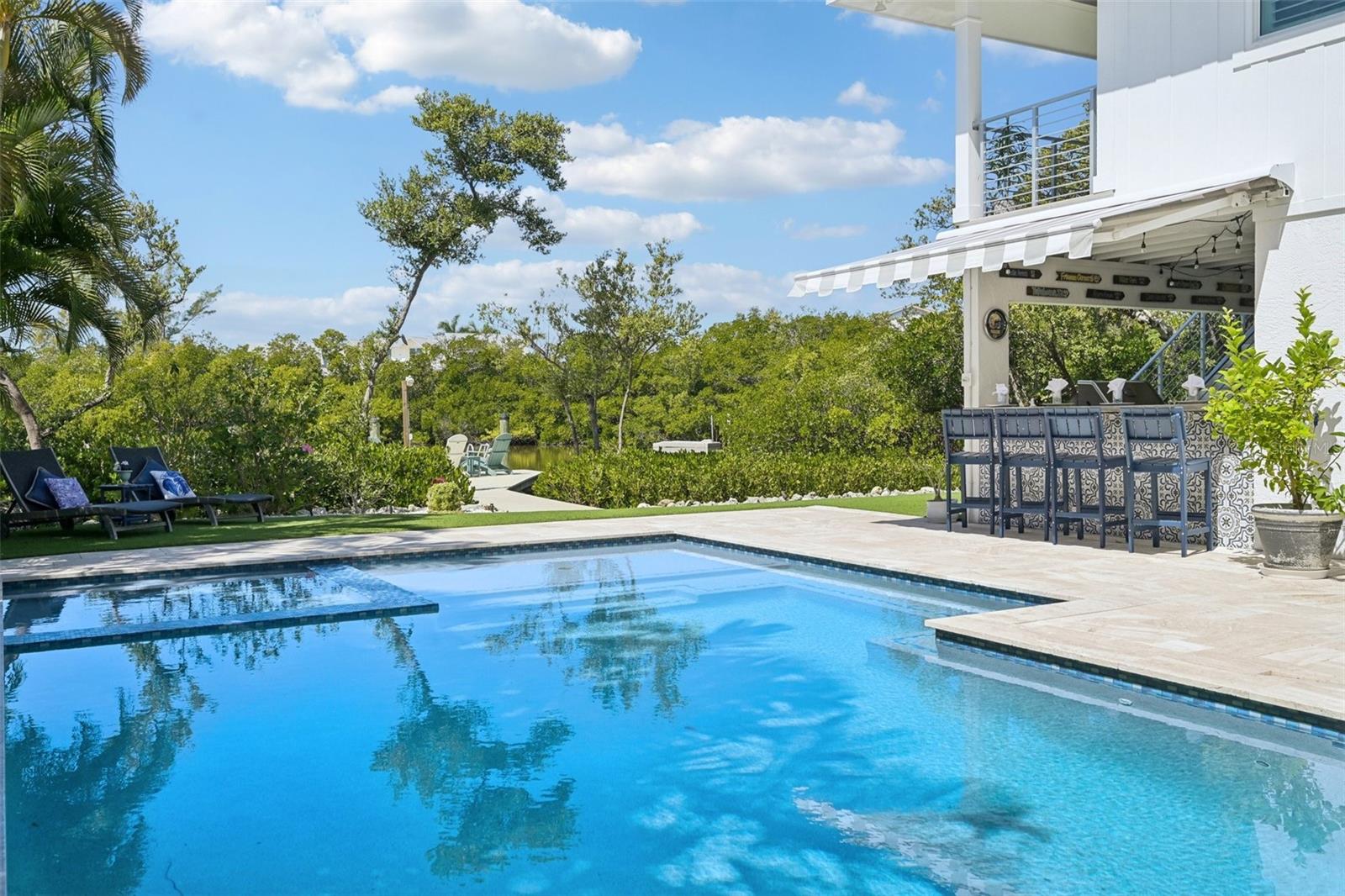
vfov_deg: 43.6
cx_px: 672
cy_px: 448
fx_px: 1121
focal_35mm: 30
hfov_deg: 61.9
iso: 400
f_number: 8
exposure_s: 1/1600
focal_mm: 30
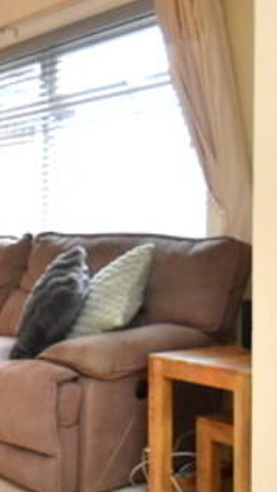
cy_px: 218
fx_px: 665
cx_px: -117
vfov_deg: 40.5
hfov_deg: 20.7
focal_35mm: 51
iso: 1100
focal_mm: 10
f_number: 3.5
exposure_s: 1/125
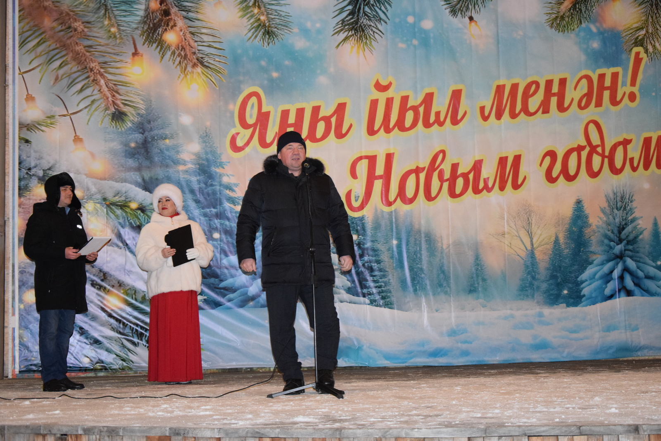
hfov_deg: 31.9
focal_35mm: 63
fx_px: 1157
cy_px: 220
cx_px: 330
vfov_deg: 21.6
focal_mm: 42
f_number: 4.8
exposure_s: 1/60
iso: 3200
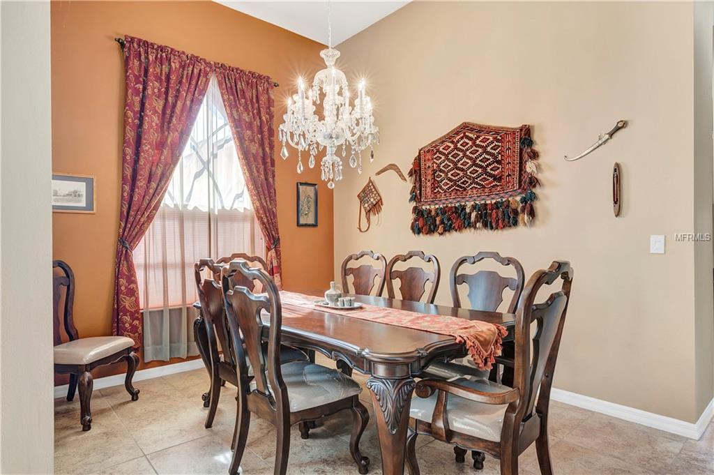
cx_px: 357
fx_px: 377
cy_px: 238
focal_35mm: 19
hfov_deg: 87.0
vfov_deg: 64.5
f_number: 8
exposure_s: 1/8
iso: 320
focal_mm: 19
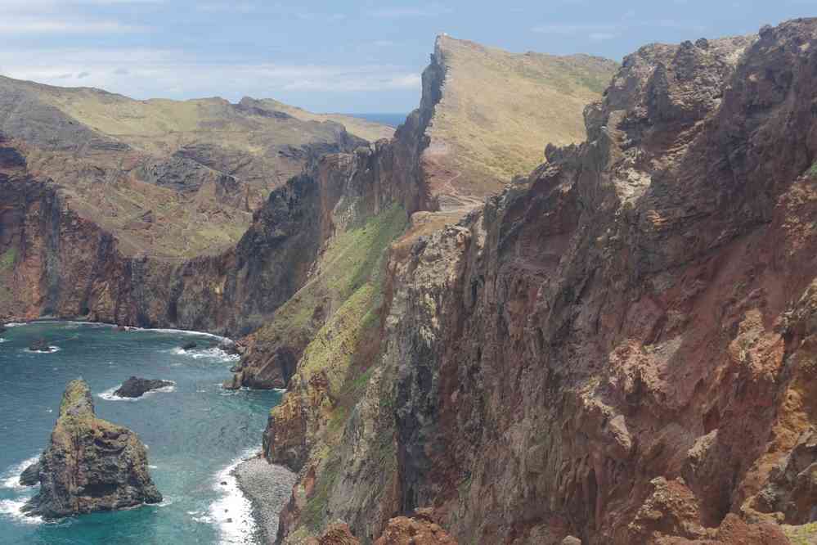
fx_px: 1293
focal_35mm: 57
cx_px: 408
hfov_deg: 35.1
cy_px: 272
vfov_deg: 23.8
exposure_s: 1/60
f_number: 11
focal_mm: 38
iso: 200
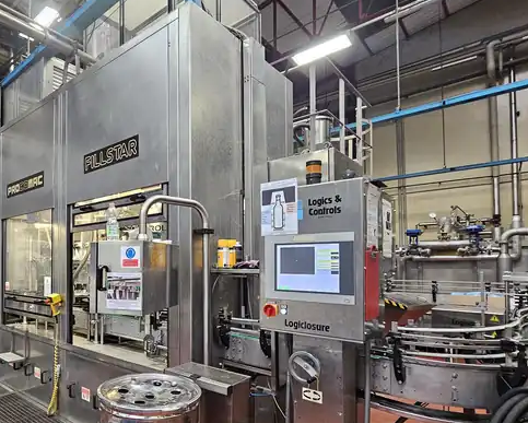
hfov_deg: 74.3
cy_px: 249
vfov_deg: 65.1
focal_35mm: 21
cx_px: 162
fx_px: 328
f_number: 2.2
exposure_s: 1/50
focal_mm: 2.2
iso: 320
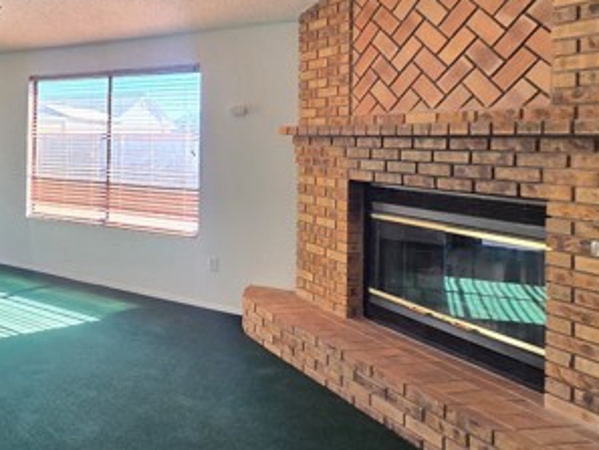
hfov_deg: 50.7
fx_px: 485
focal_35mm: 28
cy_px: 133
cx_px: -4
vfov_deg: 48.5
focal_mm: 2.2
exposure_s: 1/60
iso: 125
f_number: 2.2
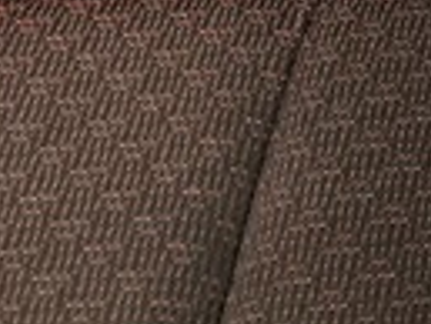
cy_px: -668
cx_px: 1246
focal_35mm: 182
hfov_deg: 9.0
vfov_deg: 7.2
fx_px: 2268
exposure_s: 1/100
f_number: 1.7
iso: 200
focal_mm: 6.25
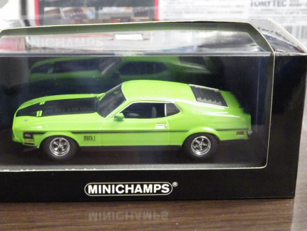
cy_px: 106
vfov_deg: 21.0
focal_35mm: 70
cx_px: 127
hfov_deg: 27.7
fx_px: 621
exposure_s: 1/25
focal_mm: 10.7
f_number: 4
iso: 1600
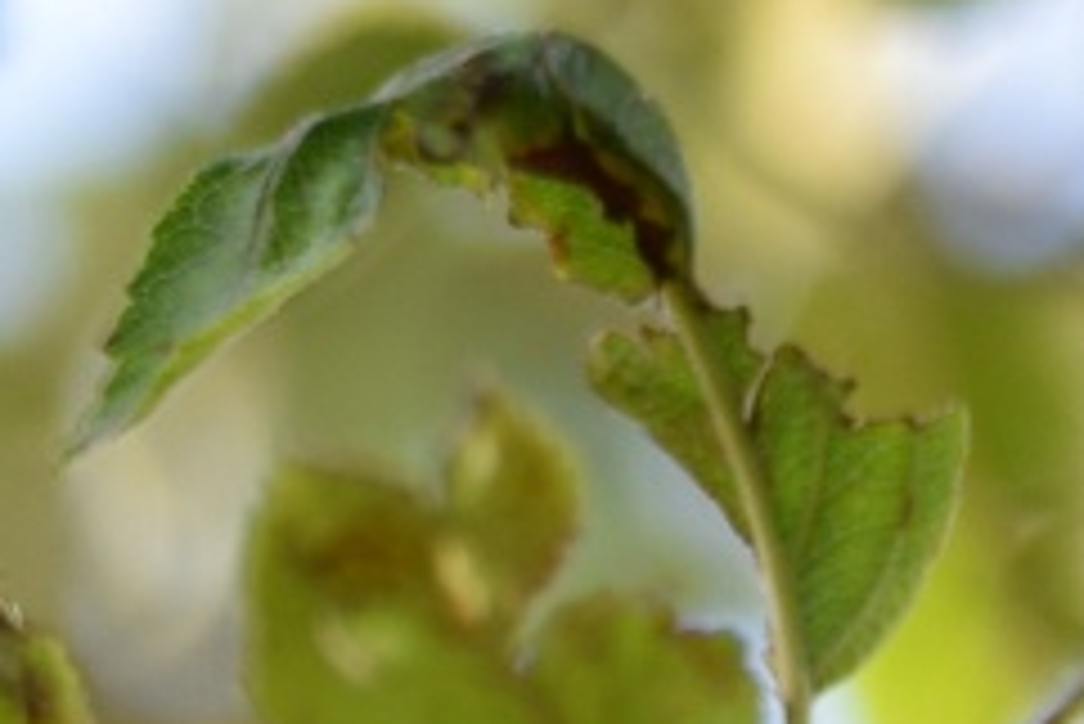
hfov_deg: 0.8
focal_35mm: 2590
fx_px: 78031
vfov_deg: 0.5
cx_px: 3490
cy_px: 724
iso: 100
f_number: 6.3
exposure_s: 1/50
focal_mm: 260
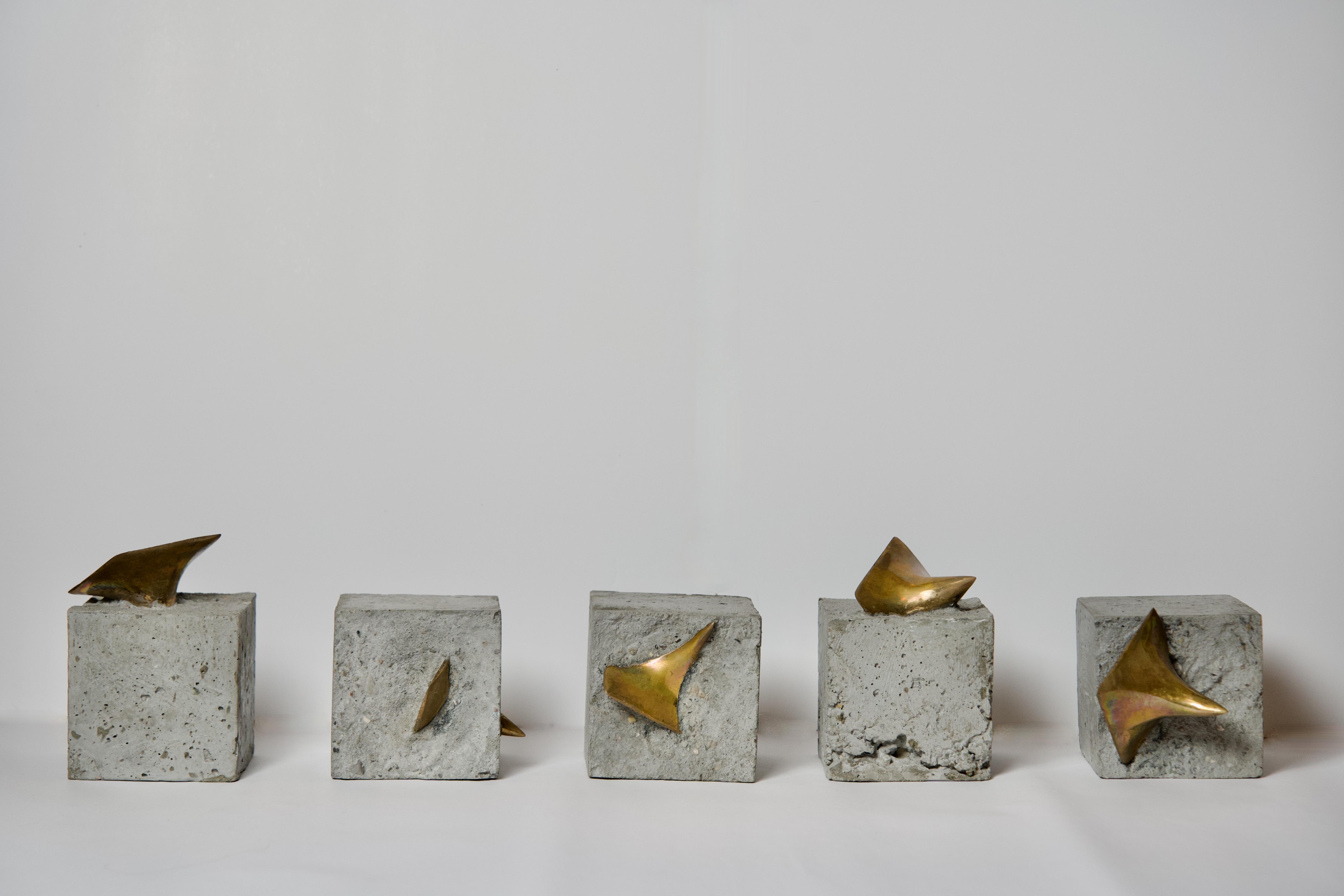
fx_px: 2800
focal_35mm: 75
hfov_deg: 27.0
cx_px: 672
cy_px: 448
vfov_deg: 18.2
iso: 800
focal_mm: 75
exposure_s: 1/125
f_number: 5
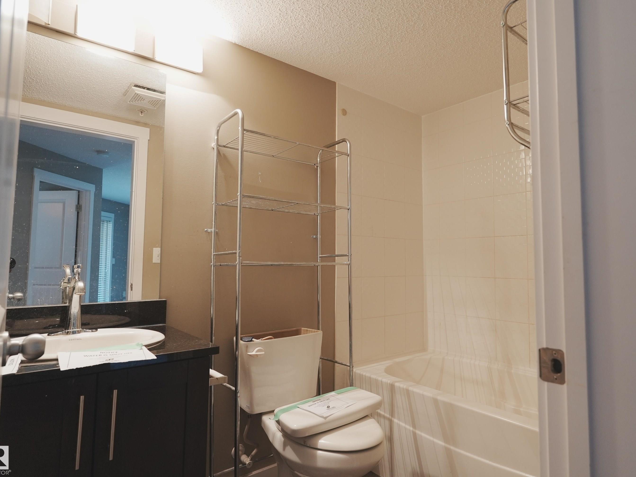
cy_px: 235
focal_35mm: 22
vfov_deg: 61.1
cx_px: 349
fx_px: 404
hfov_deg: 76.2
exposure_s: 1/50
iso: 1000
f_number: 5
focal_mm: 20
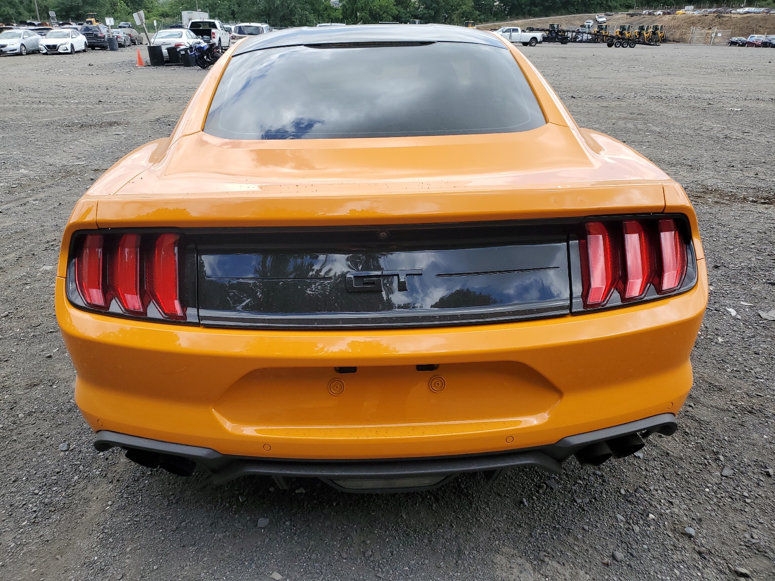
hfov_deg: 67.3
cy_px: 290
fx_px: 582
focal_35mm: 26
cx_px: 388
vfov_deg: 53.1
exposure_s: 1/1250
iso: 50
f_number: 1.5
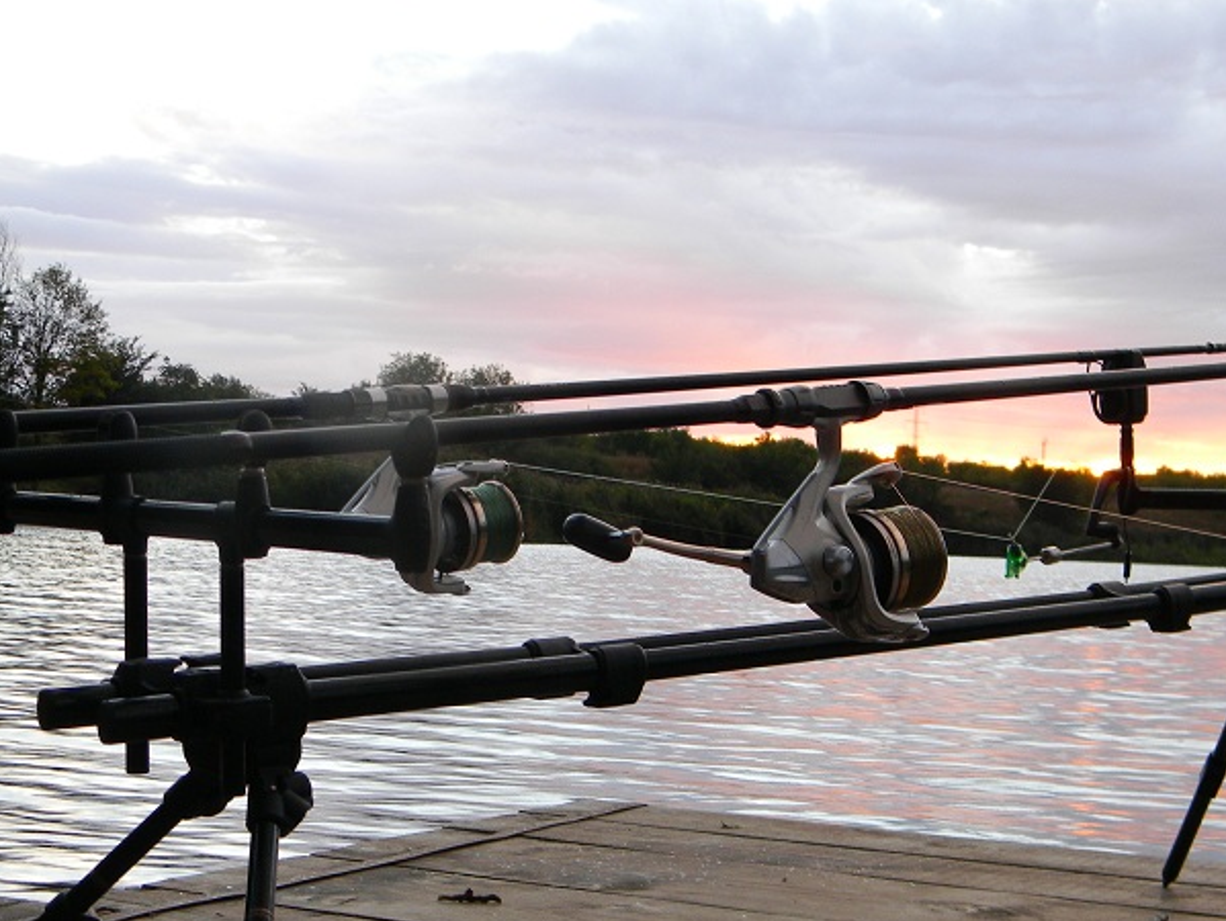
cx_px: 778
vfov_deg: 24.0
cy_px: 581
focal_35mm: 61
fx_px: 2162
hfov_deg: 31.5
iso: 119
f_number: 3.9
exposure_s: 1/30
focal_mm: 8.6
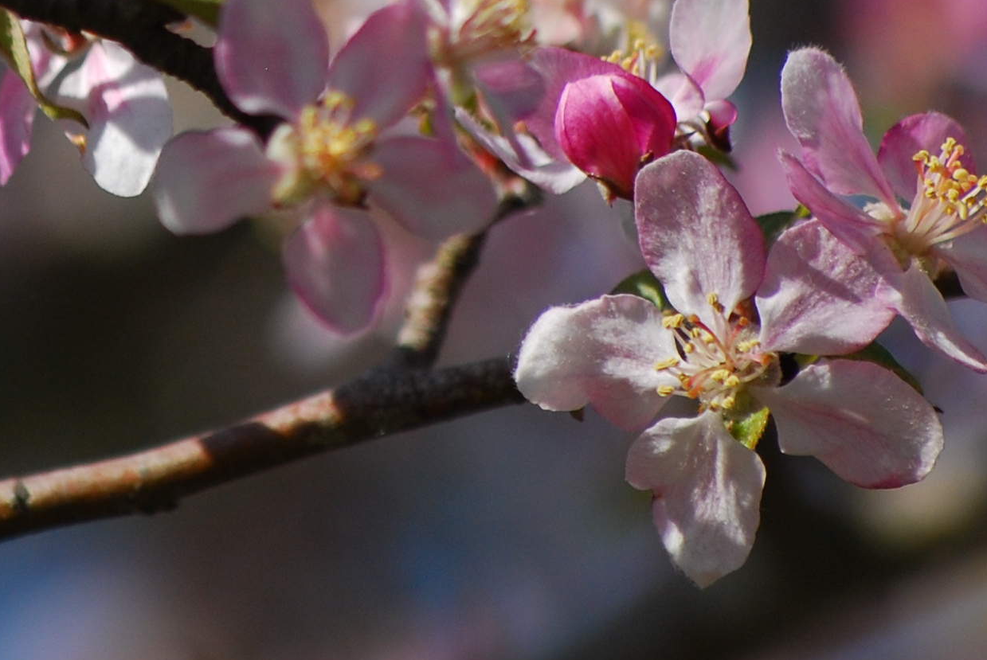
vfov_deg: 1.8
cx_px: 123
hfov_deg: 2.7
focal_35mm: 774
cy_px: -125
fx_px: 21231
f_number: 7.1
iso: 200
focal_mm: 165
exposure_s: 1/1000
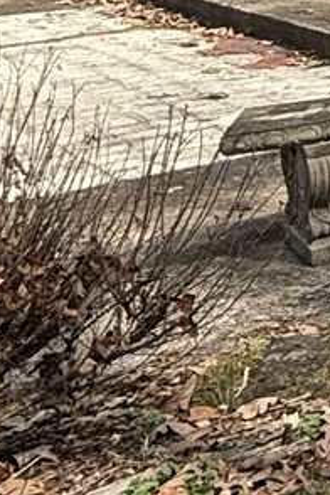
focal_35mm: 114
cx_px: 1254
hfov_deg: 8.1
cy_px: -177
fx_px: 1567
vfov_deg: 16.8
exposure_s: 1/1613
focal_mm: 2.22
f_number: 2.2
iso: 50
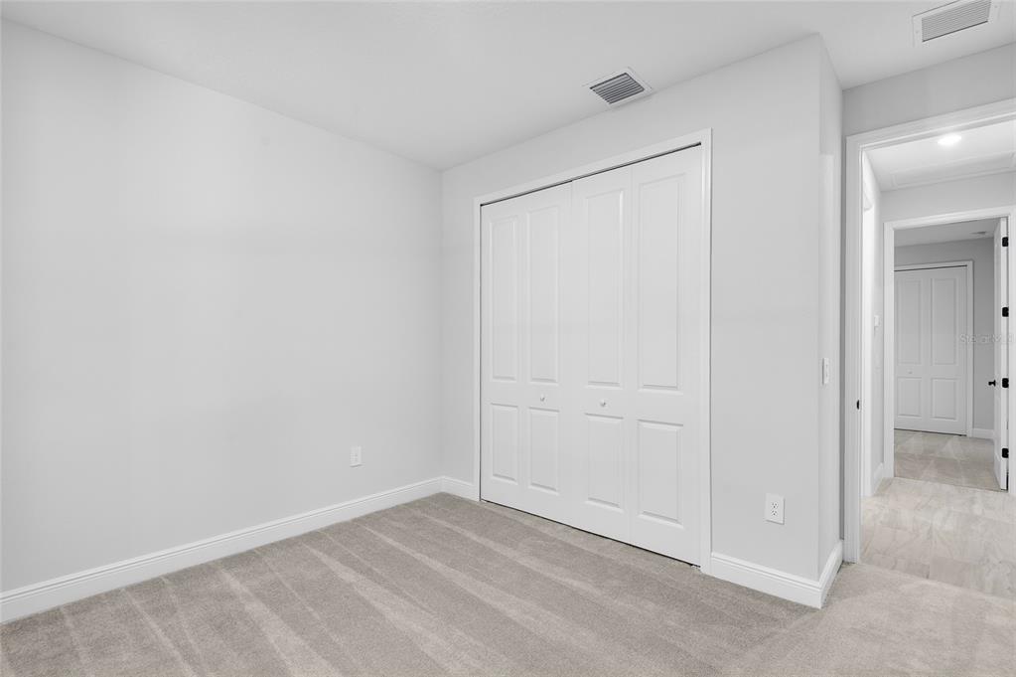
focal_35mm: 16
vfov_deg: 73.7
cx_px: 508
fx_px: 451
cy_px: 338
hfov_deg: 96.8
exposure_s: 1
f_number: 9
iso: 100
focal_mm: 16
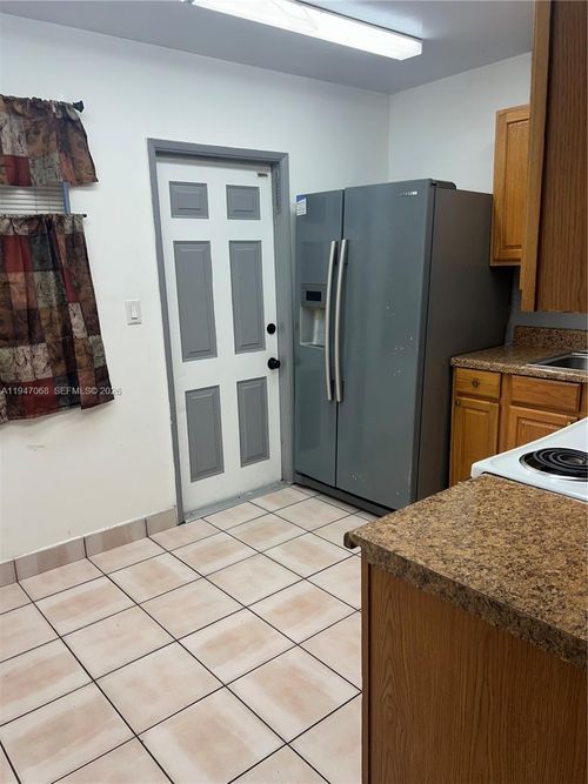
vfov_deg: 67.3
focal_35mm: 26
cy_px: 392
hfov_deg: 53.0
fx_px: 589
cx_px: 294
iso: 32
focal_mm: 5.7
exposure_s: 1/120
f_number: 1.5
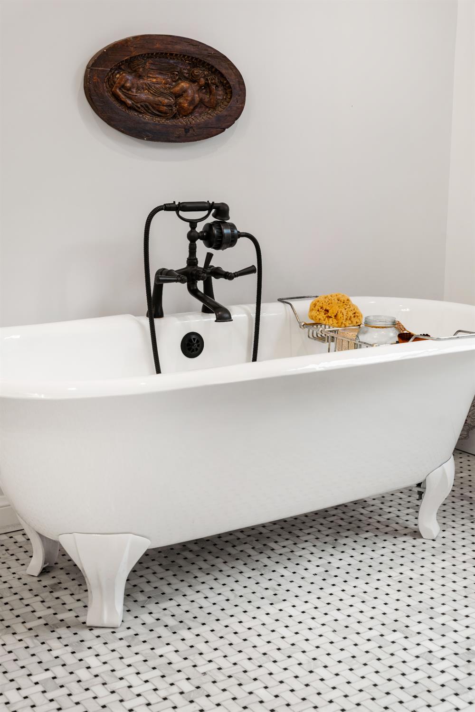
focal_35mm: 49
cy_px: 356
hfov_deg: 27.7
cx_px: 238
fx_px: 964
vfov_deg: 40.6
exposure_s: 1/2.5
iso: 250
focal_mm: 48.7
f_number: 8
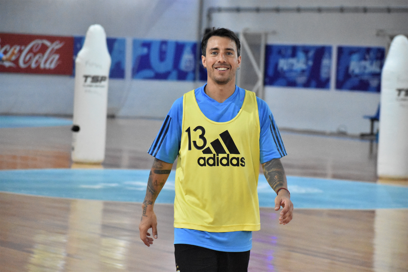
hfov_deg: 12.2
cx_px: 204
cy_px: 136
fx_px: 1904
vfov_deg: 8.2
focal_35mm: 168
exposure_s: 1/1000
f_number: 4.8
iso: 10000
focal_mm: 112
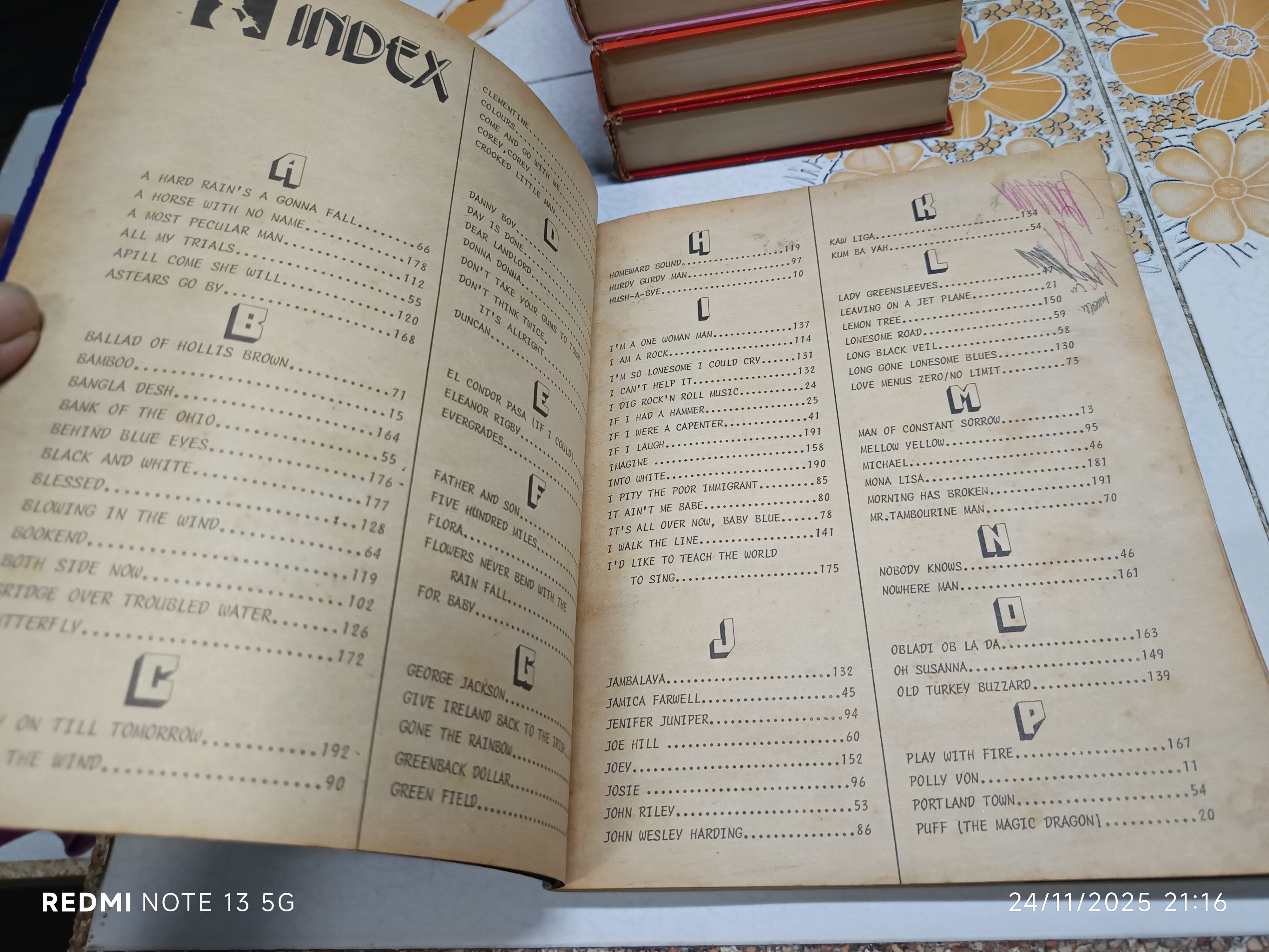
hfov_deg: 71.6
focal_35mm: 24
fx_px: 880
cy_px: 476
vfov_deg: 56.8
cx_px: 634
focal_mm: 5.31
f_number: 1.7
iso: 1203
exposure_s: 1/33.3
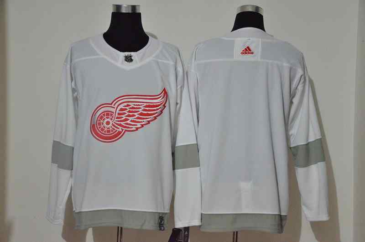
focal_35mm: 68
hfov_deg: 29.9
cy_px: 121
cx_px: 182
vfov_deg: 20.1
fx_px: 683
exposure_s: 1/50
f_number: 4.5
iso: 4000
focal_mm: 45
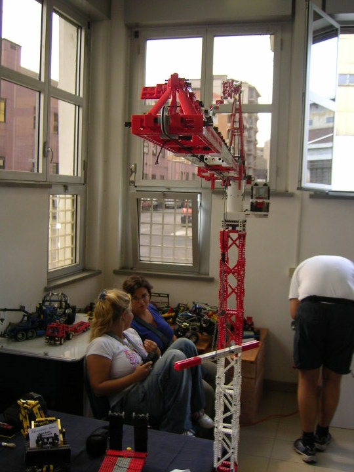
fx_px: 491
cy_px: 236
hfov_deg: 39.7
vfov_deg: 51.4
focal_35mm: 36
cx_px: 177
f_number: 2.8
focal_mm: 5.6
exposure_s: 1/79.8
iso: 50
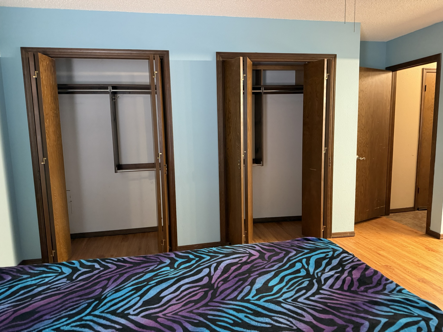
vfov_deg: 56.8
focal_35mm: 24
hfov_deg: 71.6
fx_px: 307
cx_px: 222
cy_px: 166
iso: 1000
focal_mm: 6.76
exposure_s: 1/40
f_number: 1.78
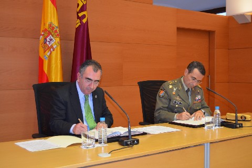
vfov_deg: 28.1
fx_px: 336
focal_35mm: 48
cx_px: 126
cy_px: 84
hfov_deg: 41.1
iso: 1000
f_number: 4.5
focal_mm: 32
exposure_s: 1/60
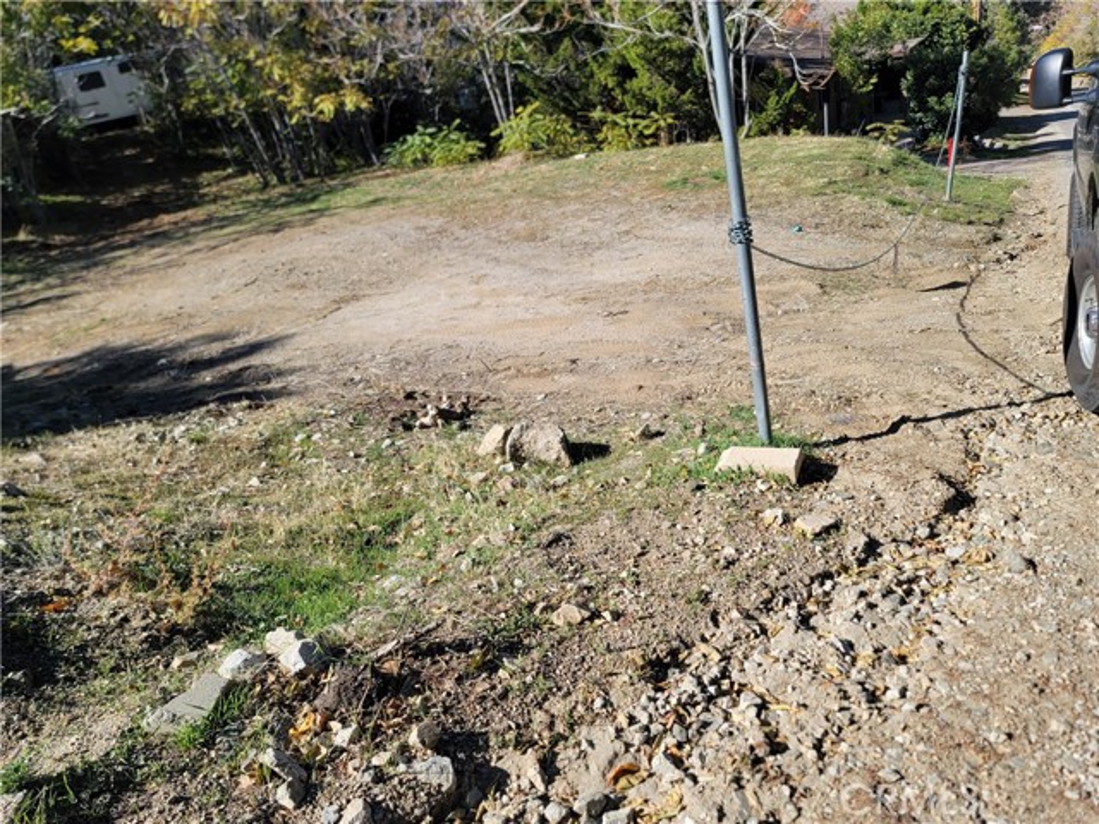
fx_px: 794
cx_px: 550
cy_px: 412
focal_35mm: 25
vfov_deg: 54.9
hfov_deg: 69.4
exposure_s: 1/909
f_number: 1.8
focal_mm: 7
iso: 20
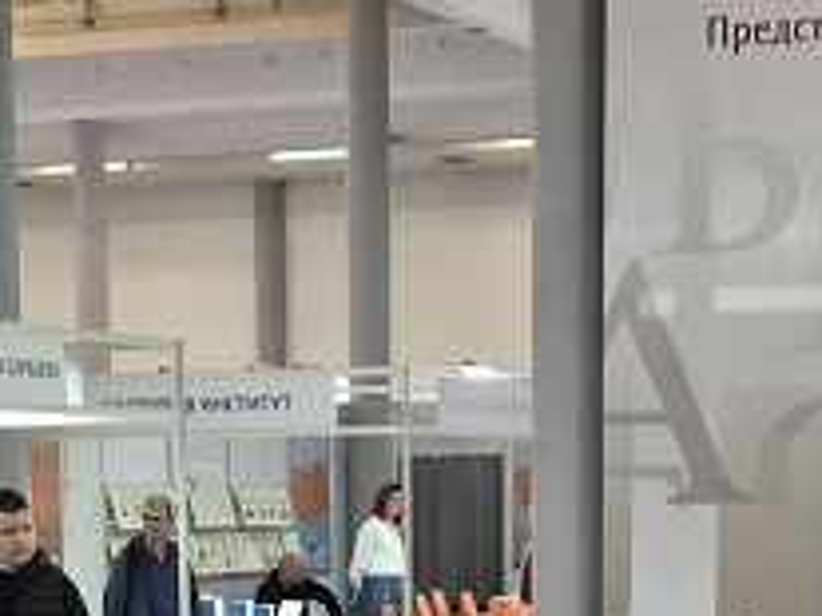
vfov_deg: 12.5
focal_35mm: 114
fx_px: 2706
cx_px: 413
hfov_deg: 17.3
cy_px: 823
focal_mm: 5.4
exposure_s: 1/100
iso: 160
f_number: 1.8
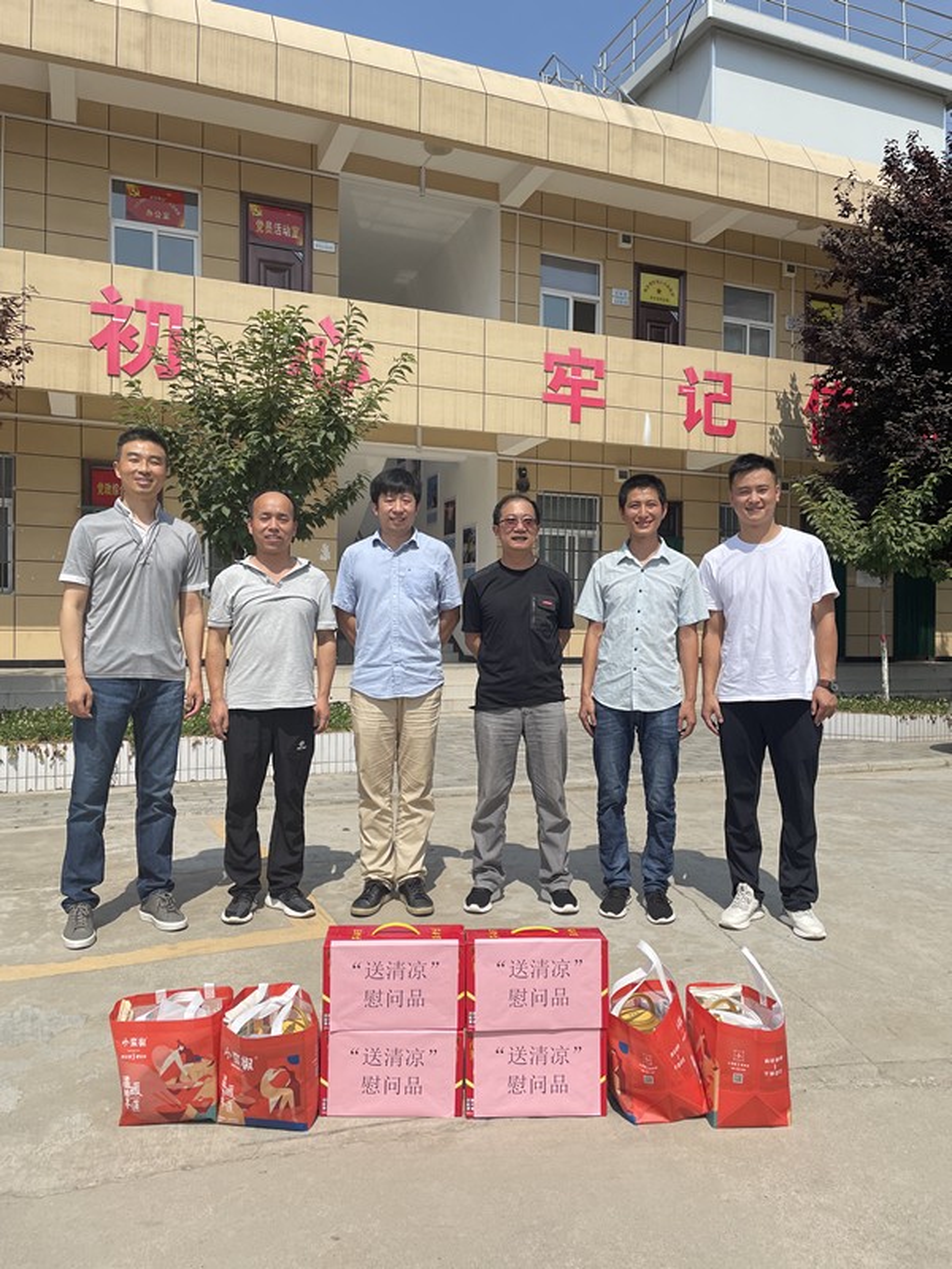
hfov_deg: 53.1
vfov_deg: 67.3
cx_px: 476
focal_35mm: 26
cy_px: 634
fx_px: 953
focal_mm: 4.2
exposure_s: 1/4651
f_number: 1.6
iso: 32
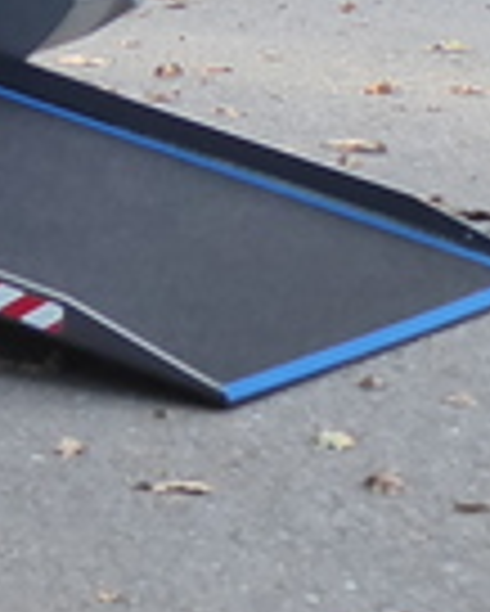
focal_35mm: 259
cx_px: -877
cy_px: -662
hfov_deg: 5.7
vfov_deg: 7.2
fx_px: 4690
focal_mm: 6.3
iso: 200
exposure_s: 1/100
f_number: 3.7
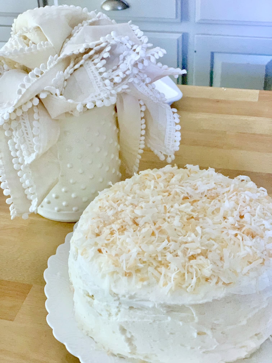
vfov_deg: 36.8
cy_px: 182
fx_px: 545
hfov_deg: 28.0
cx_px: 136
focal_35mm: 52
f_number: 2.4
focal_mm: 6
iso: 800
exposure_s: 1/30
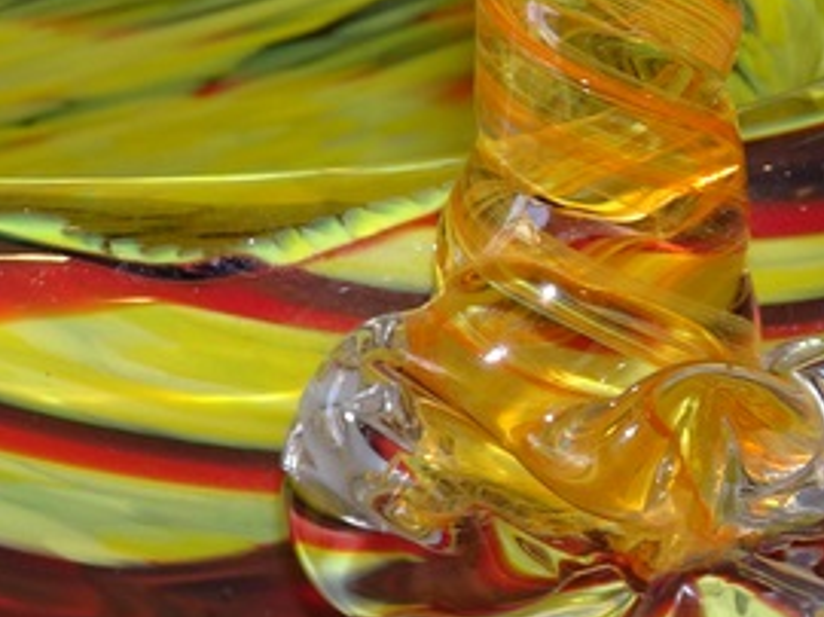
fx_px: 2997
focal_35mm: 126
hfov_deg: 14.7
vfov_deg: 11.7
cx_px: -381
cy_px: 425
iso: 80
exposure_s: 1/40
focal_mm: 5.79
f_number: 4
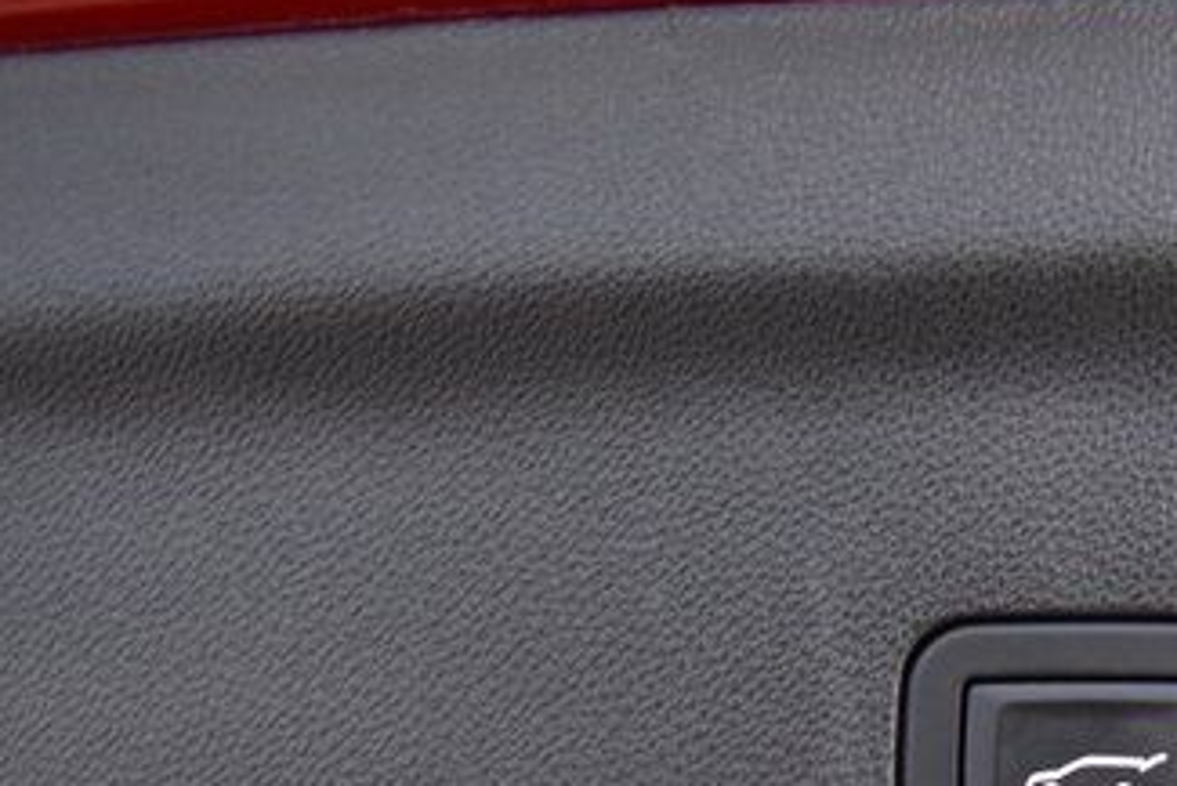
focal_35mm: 71
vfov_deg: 18.8
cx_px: 1065
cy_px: 752
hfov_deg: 27.4
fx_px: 2322
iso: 1600
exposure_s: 1/30
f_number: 2.8
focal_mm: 24
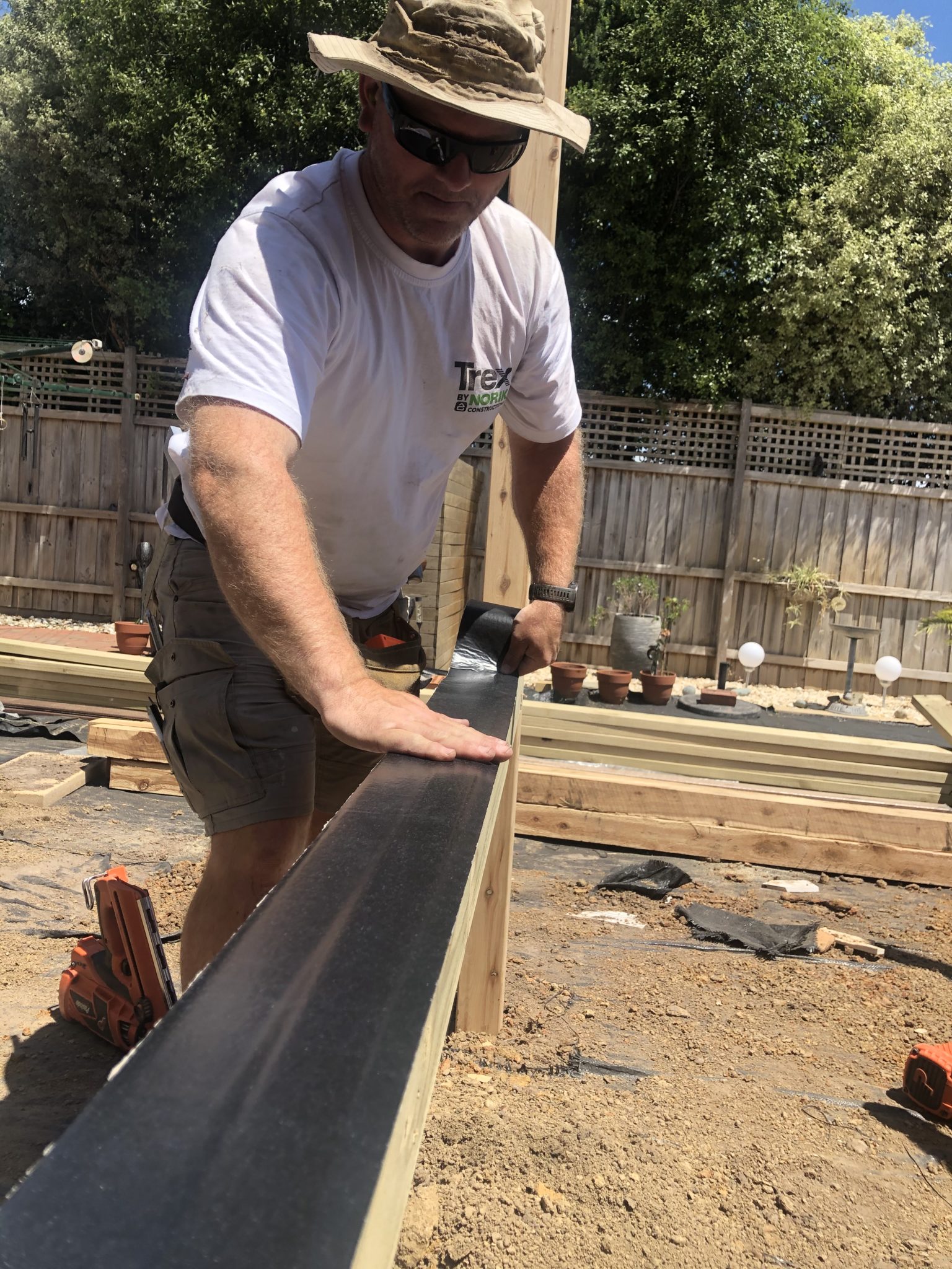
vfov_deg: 63.4
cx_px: 476
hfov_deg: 49.7
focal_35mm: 28
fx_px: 1027
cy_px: 634
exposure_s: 1/1736
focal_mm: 3.99
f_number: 1.8
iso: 20
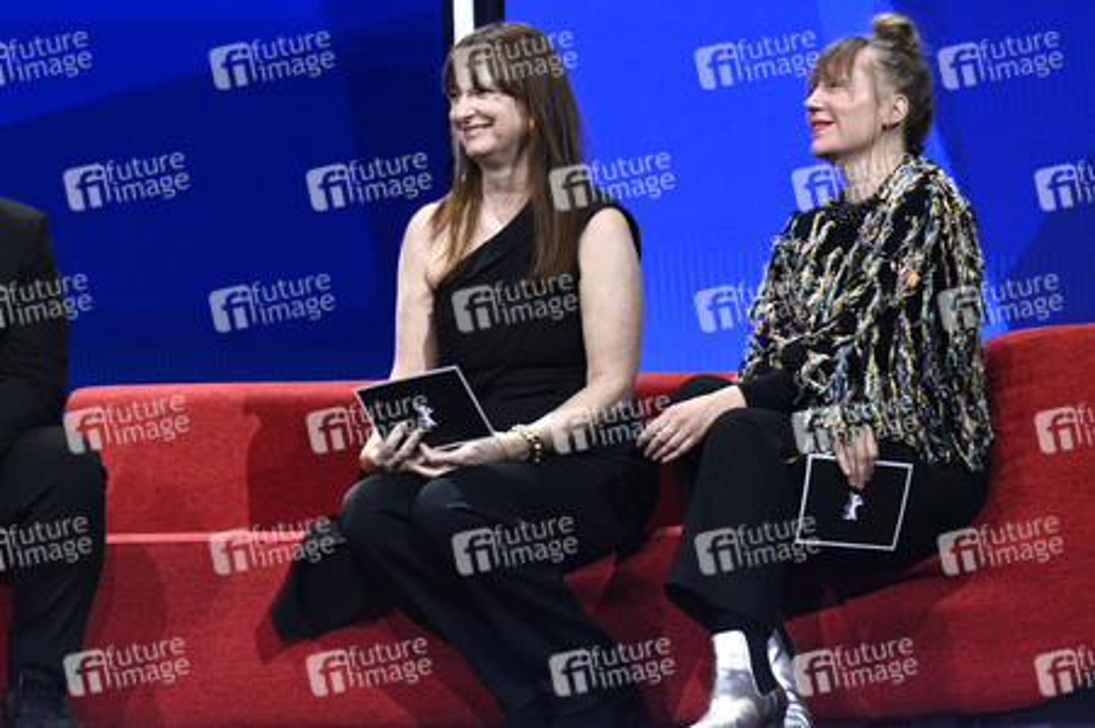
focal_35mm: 140
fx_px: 4255
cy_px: 364
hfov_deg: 14.7
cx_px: 548
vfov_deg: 9.8
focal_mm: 140
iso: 10000
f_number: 5.6
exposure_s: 1/200
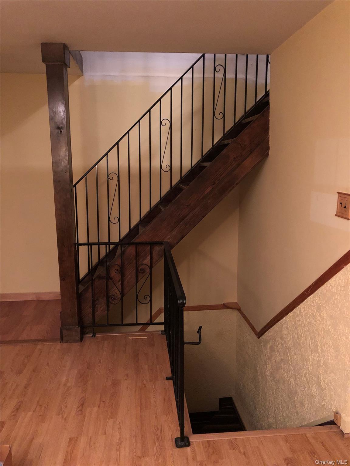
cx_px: 175
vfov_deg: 63.4
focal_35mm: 28
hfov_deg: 49.7
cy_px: 233
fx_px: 377
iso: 160
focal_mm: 3.99
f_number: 1.8
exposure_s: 1/4
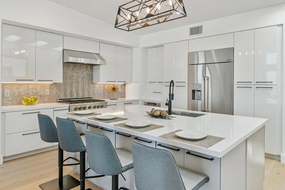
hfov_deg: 75.8
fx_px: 182
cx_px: 159
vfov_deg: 55.1
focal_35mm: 23
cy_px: 88
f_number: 6.3
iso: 100
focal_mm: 16
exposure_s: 1/30
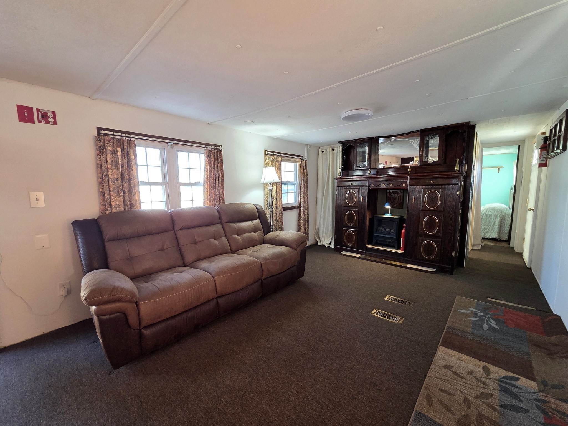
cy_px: 213
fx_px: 213
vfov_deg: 89.9
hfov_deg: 106.2
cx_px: 284
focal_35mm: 13
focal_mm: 2.2
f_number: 2.2
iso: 500
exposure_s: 1/60.2
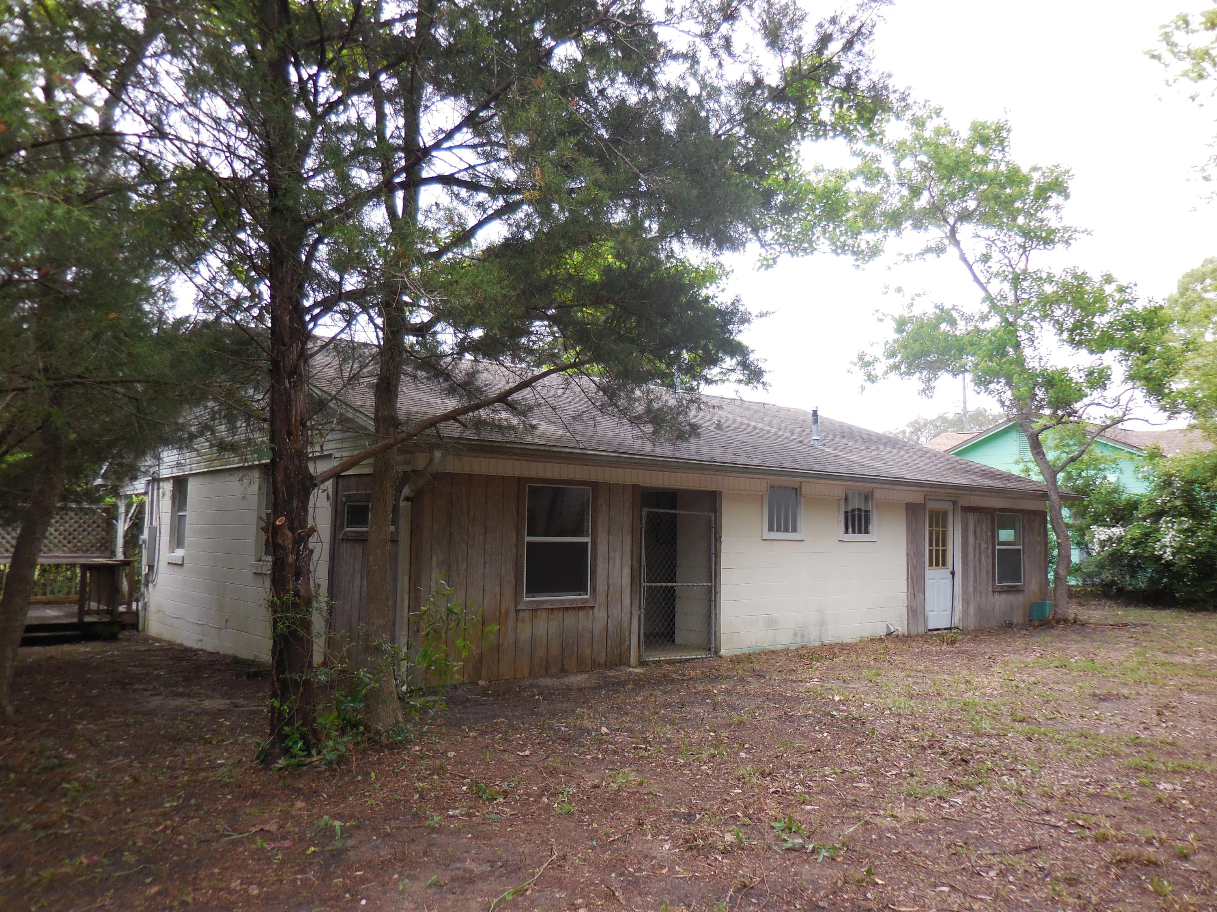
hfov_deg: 69.4
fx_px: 879
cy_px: 456
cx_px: 608
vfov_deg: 54.9
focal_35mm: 25
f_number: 3.3
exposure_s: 1/50
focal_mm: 4.5
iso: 125
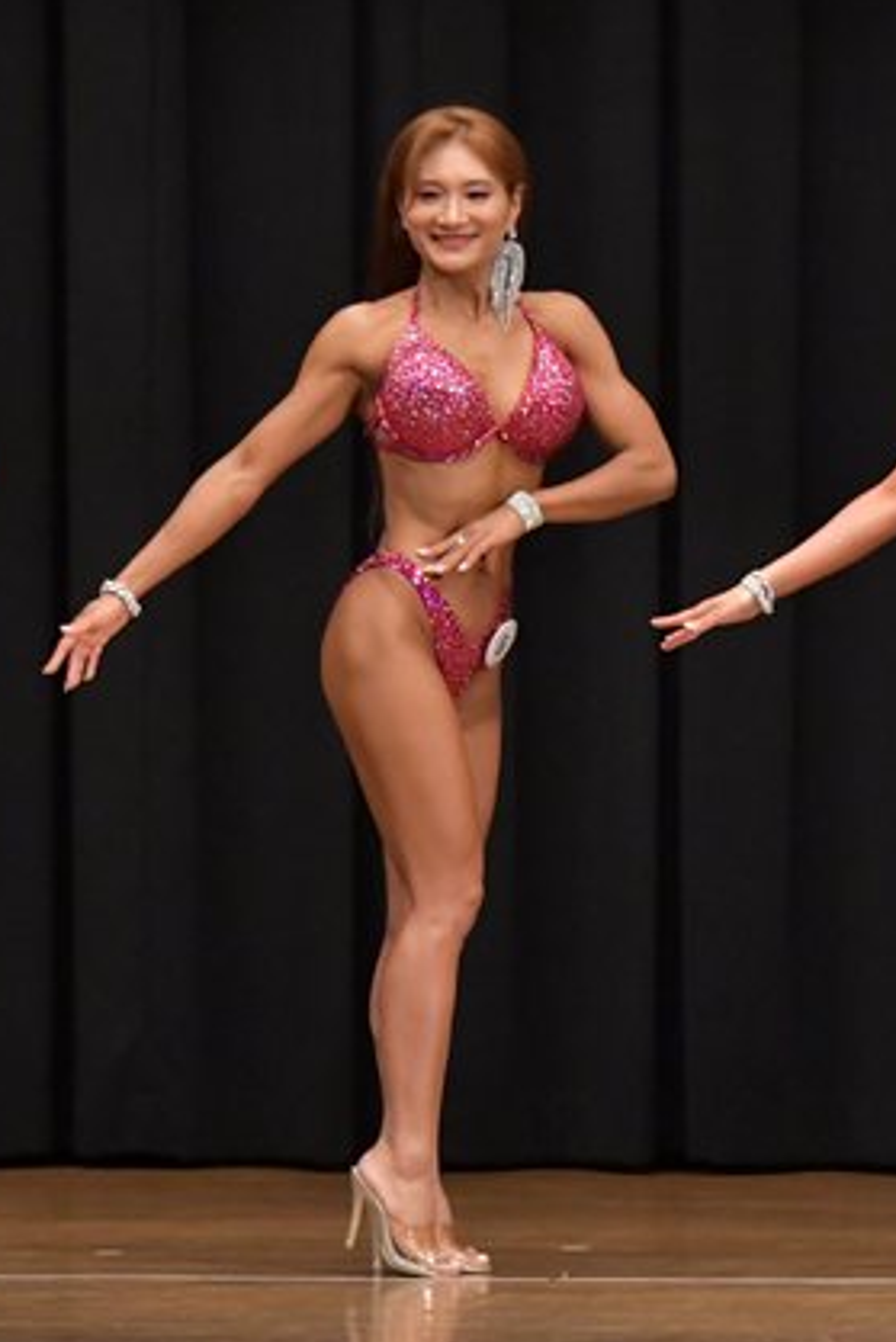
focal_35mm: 374
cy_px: 604
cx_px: 634
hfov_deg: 3.7
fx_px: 13950
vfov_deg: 5.5
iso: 6400
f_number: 5.6
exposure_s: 1/400
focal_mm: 135
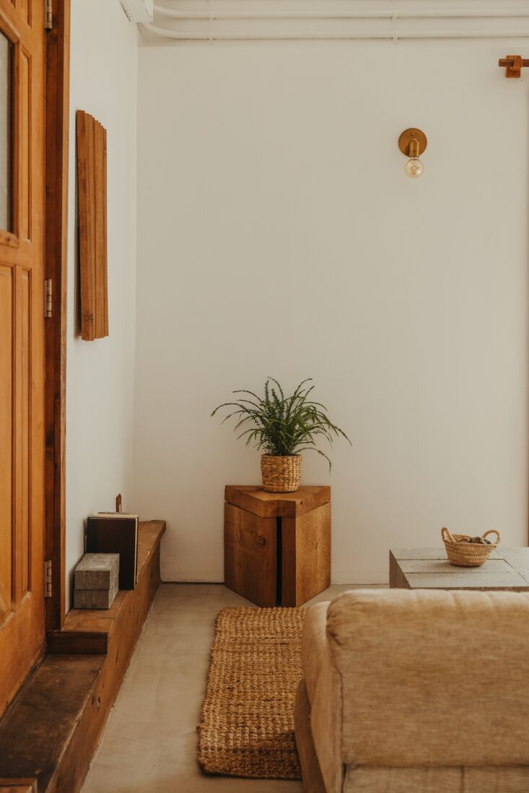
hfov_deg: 29.9
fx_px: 991
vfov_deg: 43.6
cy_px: 396
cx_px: 264
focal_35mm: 45
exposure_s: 1/40
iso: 800
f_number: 4
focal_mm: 45
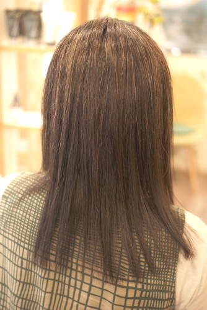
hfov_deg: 25.8
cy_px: 155
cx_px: 104
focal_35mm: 52
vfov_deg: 37.8
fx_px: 452
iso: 400
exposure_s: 1/125
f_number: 2.2
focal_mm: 35
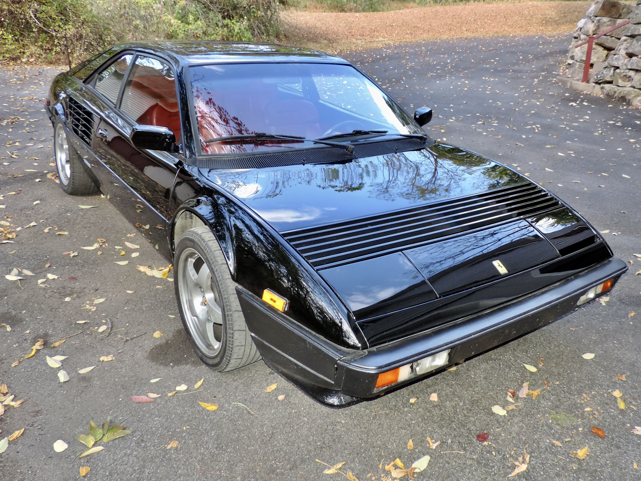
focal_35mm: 26
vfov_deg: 53.0
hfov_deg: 67.3
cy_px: 221
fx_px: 481
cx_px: 334
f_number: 3
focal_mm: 4.3
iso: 200
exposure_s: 1/160
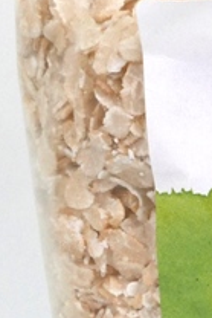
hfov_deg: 4.7
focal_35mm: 288
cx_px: 374
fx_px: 2540
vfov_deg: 7.1
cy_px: 139
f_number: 16
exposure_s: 1/100
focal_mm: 34
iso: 800
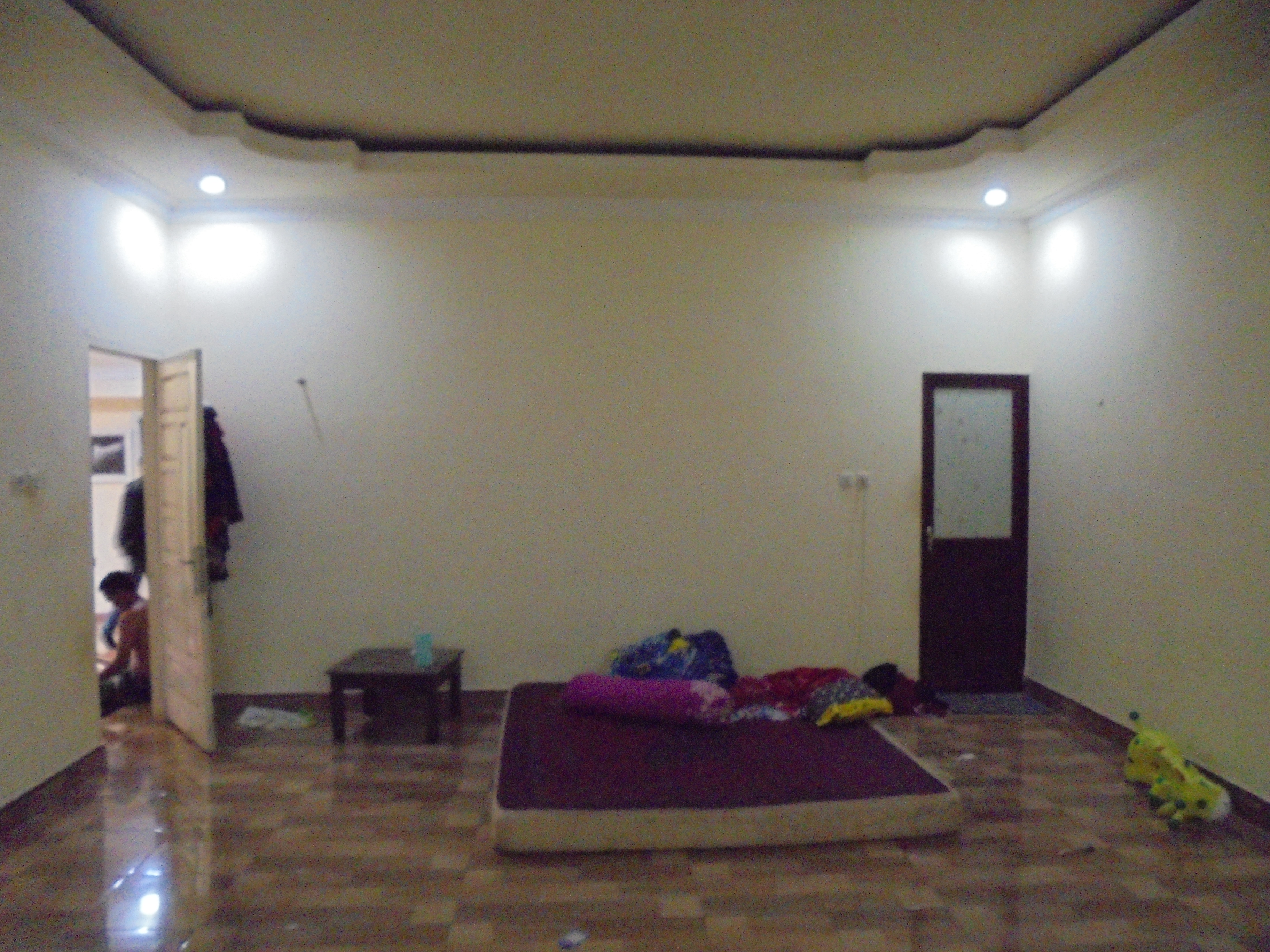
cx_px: 635
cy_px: 476
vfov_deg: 53.1
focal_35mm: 26
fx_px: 954
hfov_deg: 67.3
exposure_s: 1/20
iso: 800
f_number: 3.5
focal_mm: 4.6
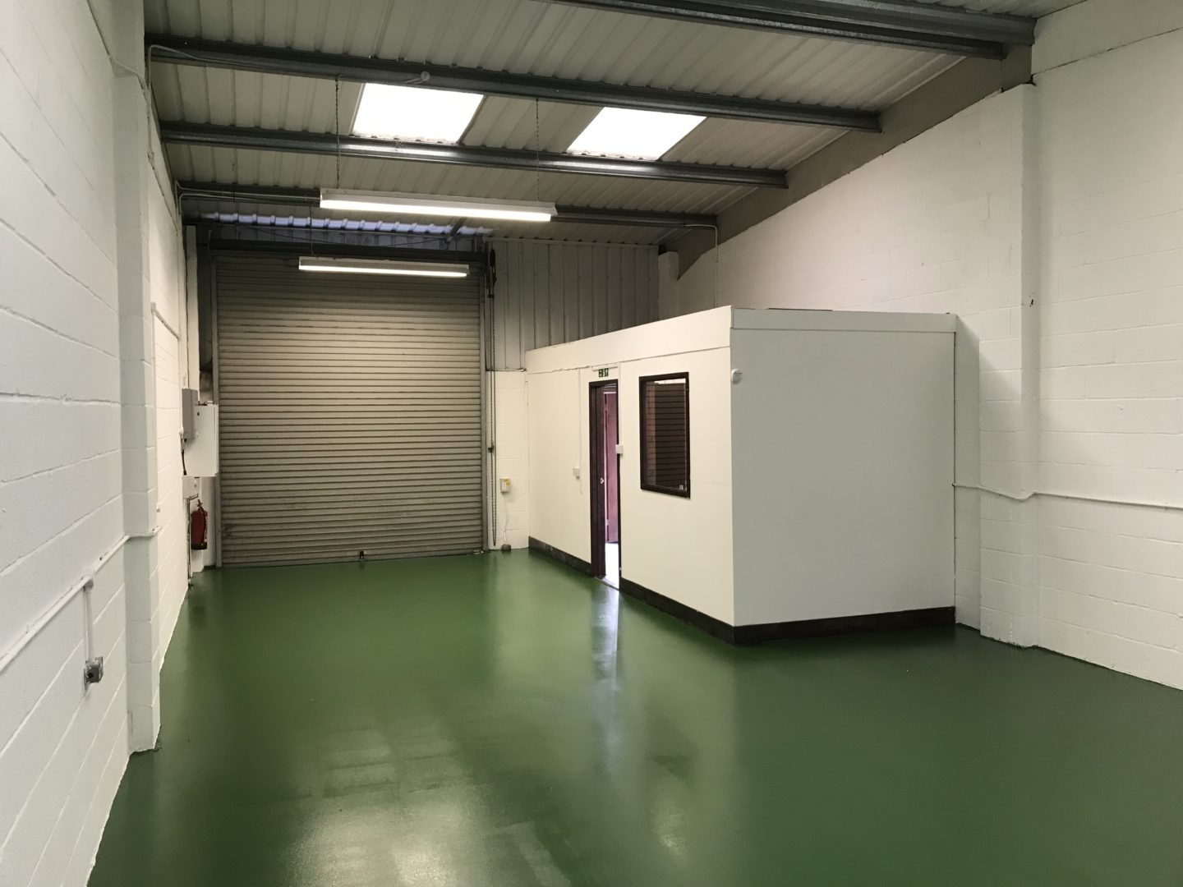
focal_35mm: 28
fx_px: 957
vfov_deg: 49.7
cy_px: 444
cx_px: 592
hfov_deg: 63.4
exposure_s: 1/25
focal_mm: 3.99
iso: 32
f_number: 1.8
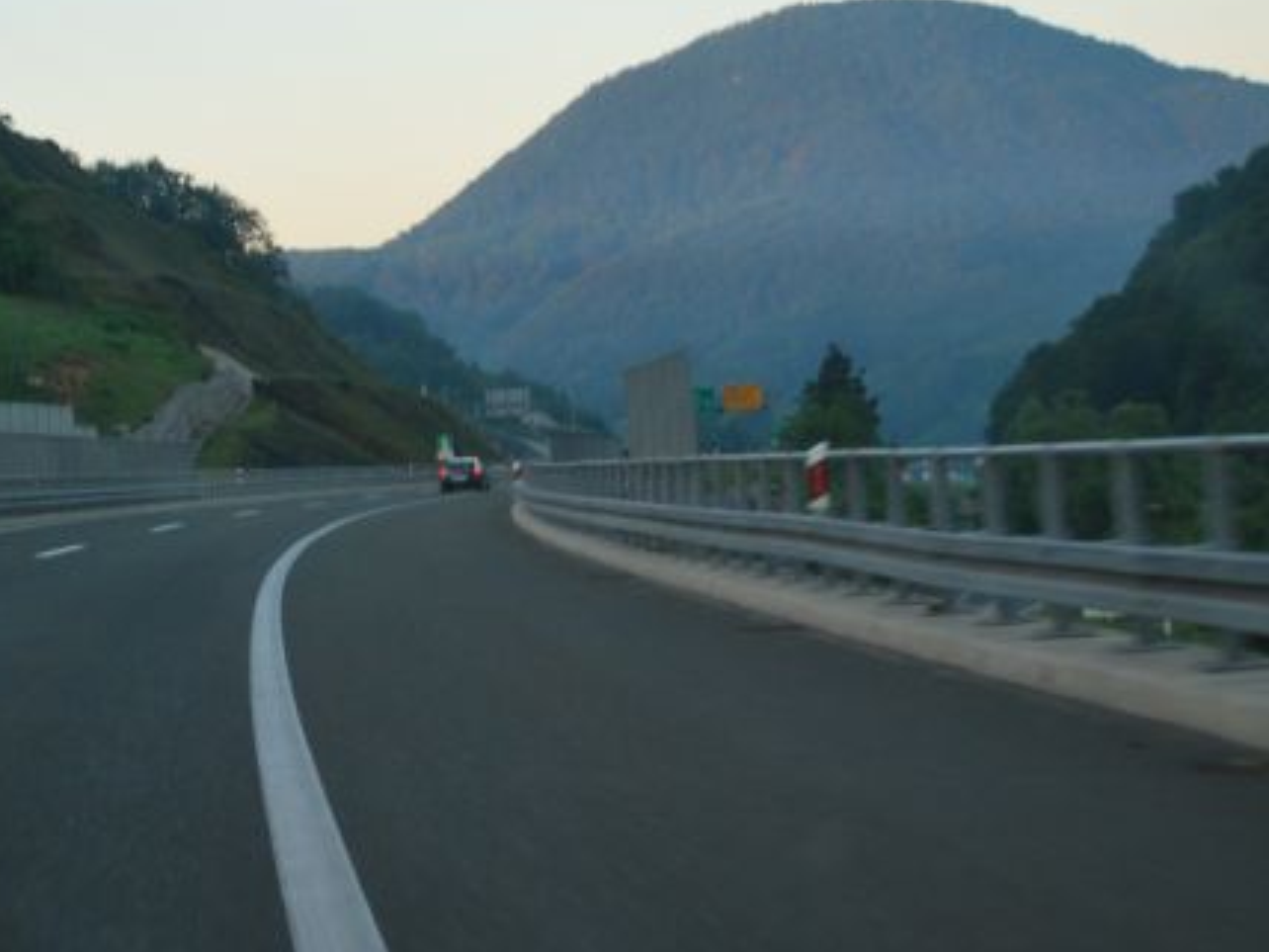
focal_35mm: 81
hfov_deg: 24.0
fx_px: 2969
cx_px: 439
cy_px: 279
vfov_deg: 18.1
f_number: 4.8
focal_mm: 30
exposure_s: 1/80
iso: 200
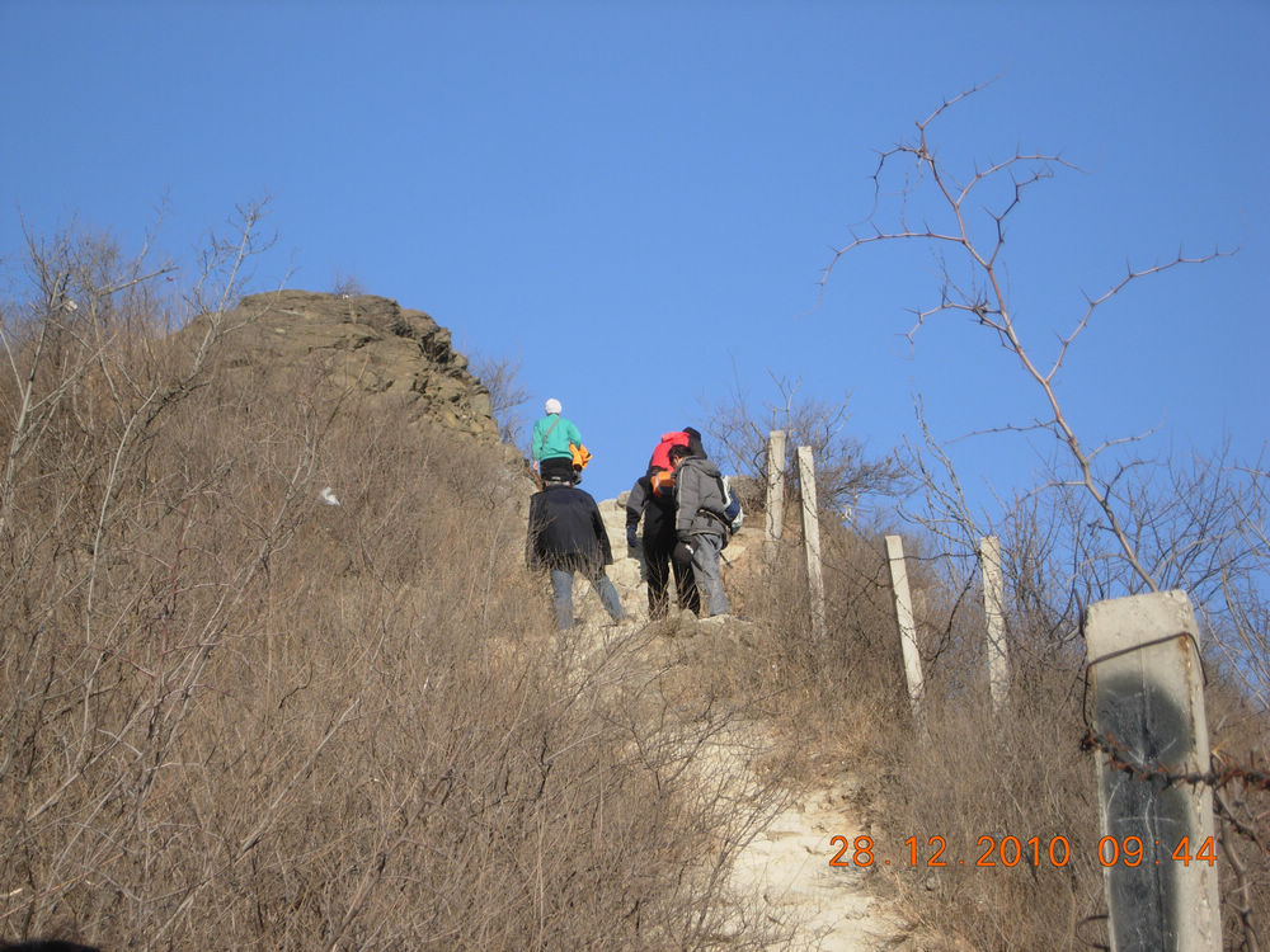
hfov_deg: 15.6
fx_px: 4623
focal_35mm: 126
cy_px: 476
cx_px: 635
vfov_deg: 11.8
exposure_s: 1/322
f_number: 5.8
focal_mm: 26.3
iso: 50
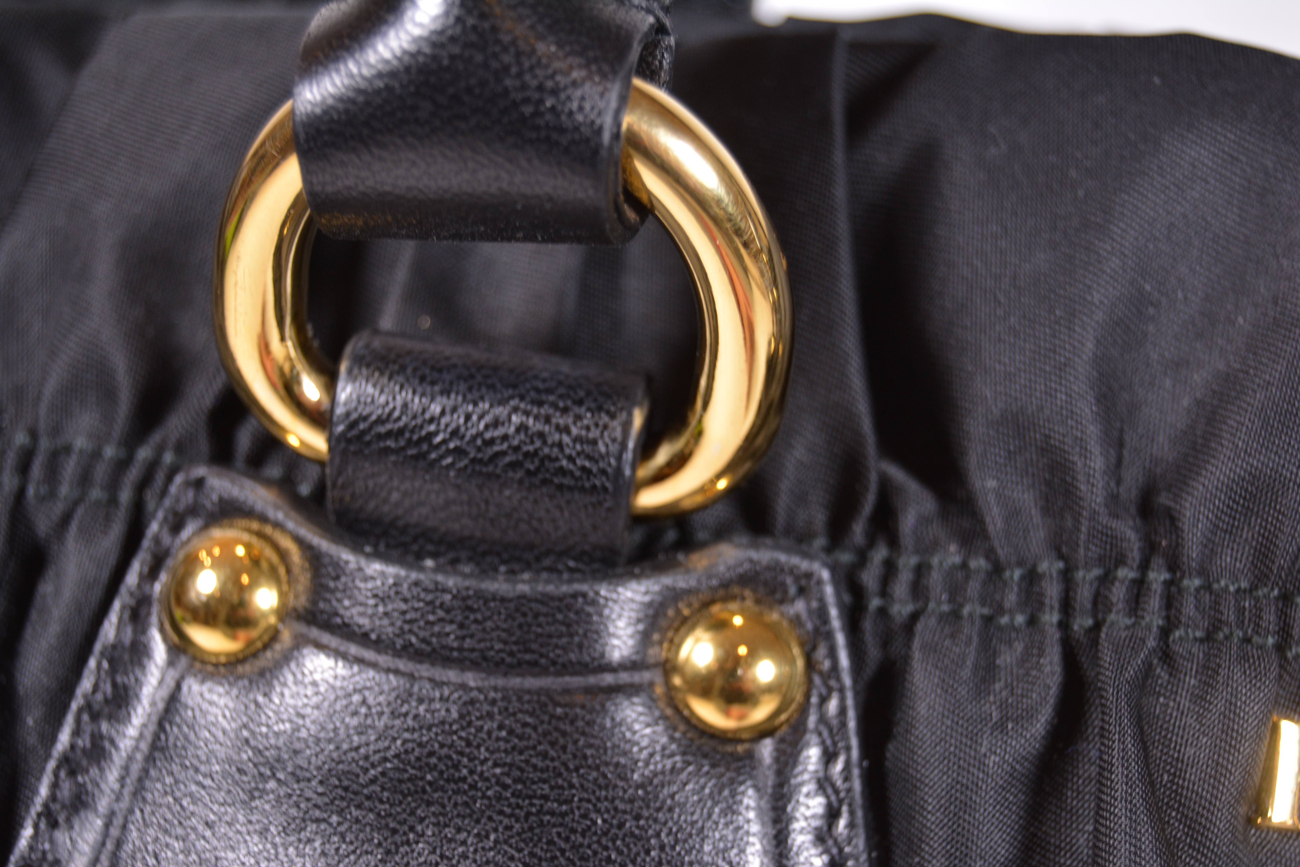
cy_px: 434
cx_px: 650
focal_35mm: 82
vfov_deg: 16.6
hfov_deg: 24.6
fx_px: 2979
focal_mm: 55
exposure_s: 1/60
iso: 500
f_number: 5.6
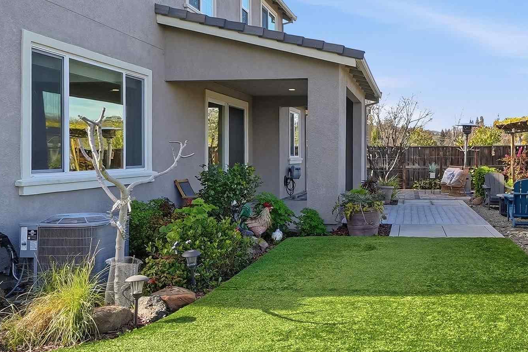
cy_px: 151
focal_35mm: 32
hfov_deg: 56.0
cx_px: 391
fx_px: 469
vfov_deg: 41.0
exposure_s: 1/250
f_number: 8
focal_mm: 14
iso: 400
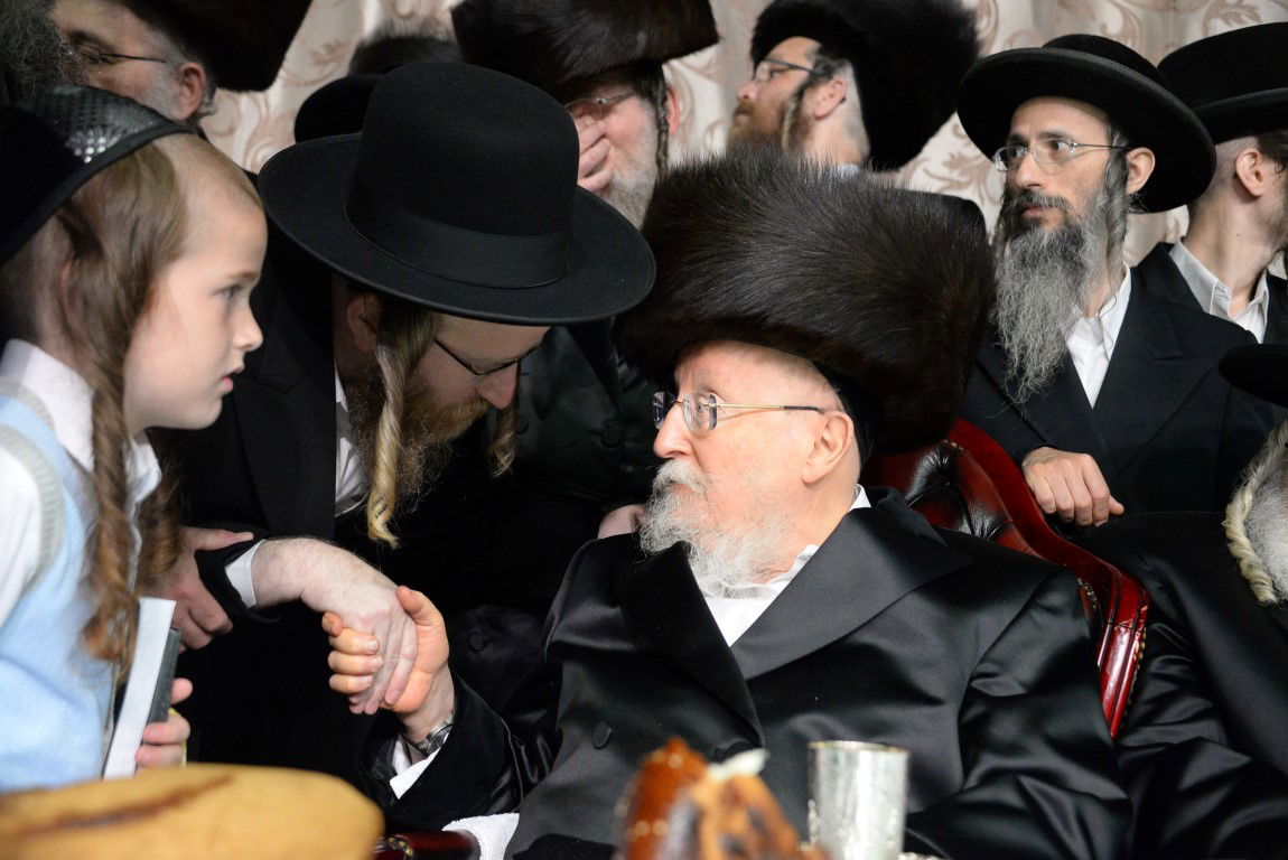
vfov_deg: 29.9
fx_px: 1611
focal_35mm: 45
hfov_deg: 43.6
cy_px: 430
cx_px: 644
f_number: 4.2
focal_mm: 45
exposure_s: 1/160
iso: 4000
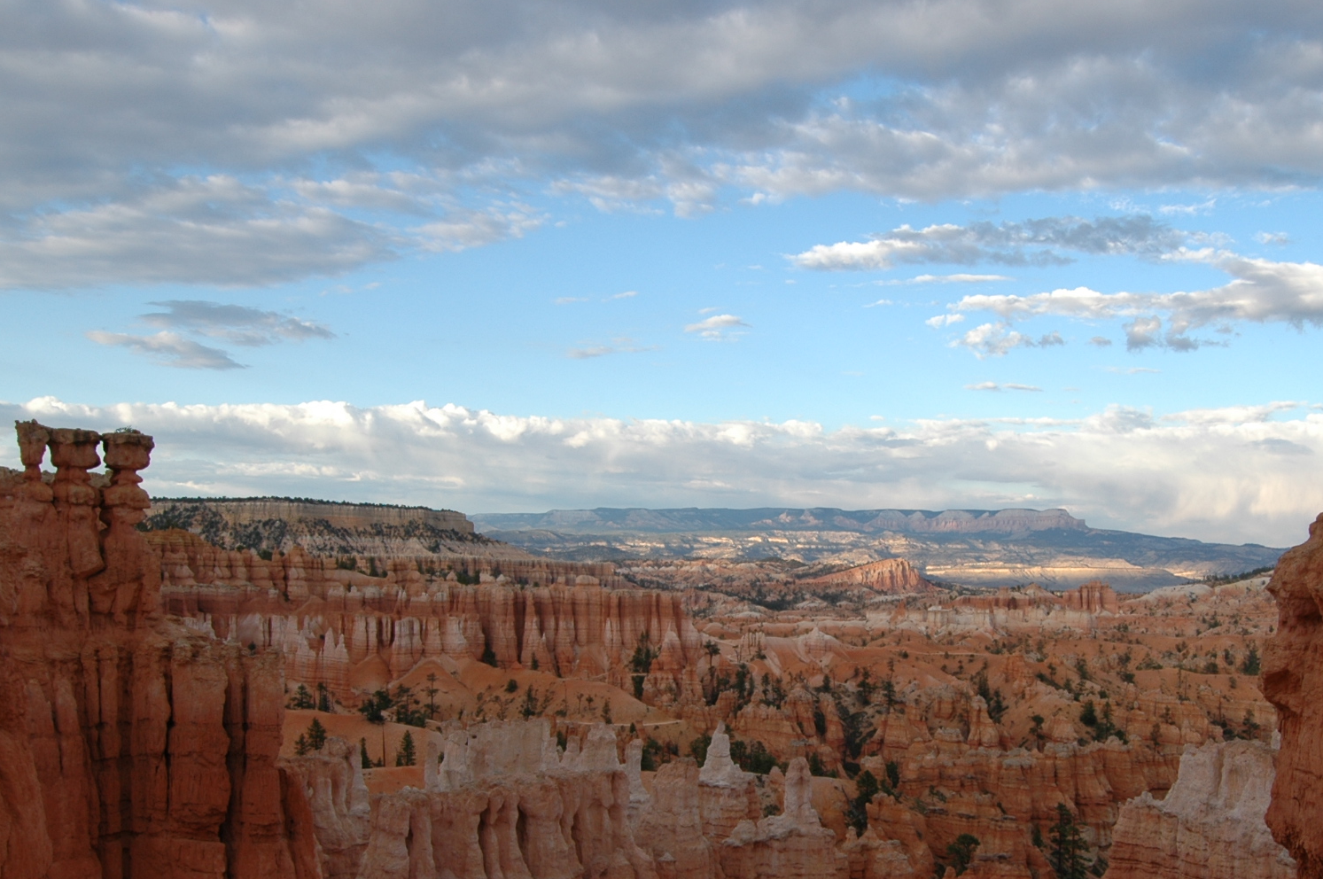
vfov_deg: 38.5
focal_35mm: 34
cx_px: 814
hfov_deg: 55.6
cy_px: 598
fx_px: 1239
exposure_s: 1/125
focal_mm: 15
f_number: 8
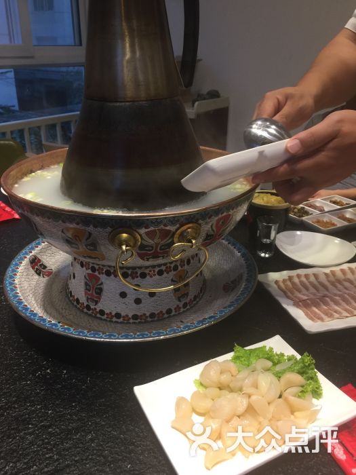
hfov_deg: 48.2
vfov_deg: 61.7
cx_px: 178
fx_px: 398
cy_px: 238
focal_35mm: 29
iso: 50
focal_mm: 4.15
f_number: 2.2
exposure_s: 1/17
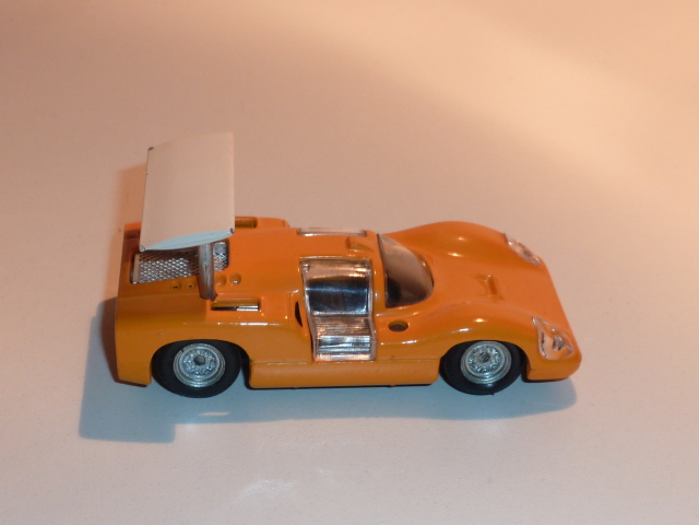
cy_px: 262
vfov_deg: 19.4
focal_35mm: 76
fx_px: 1535
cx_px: 350
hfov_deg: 25.7
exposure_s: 1/30
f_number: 4
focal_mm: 6.9
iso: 100
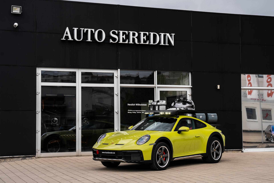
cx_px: 137
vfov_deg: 23.8
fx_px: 434
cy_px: 92
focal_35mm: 57
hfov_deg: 35.1
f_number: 8
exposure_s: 1/60
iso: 200
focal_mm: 57
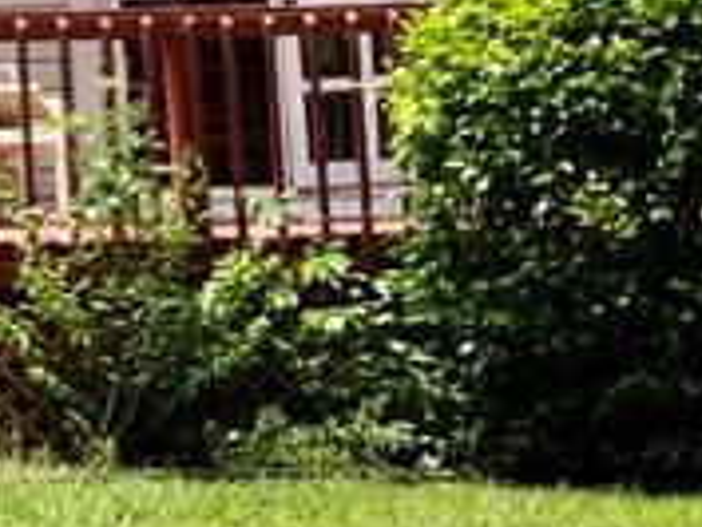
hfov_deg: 9.8
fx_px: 3409
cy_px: -151
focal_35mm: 168
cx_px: -1162
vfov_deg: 8.7
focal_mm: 3
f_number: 1.8
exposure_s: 1/709
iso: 16
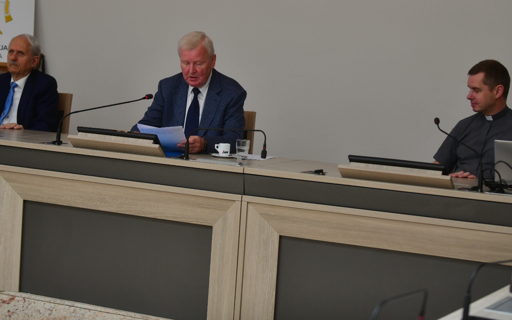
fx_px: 1228
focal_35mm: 88
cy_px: 110
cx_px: 253
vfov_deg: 14.8
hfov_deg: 23.5
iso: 640
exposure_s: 1/500
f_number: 2.8
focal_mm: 70
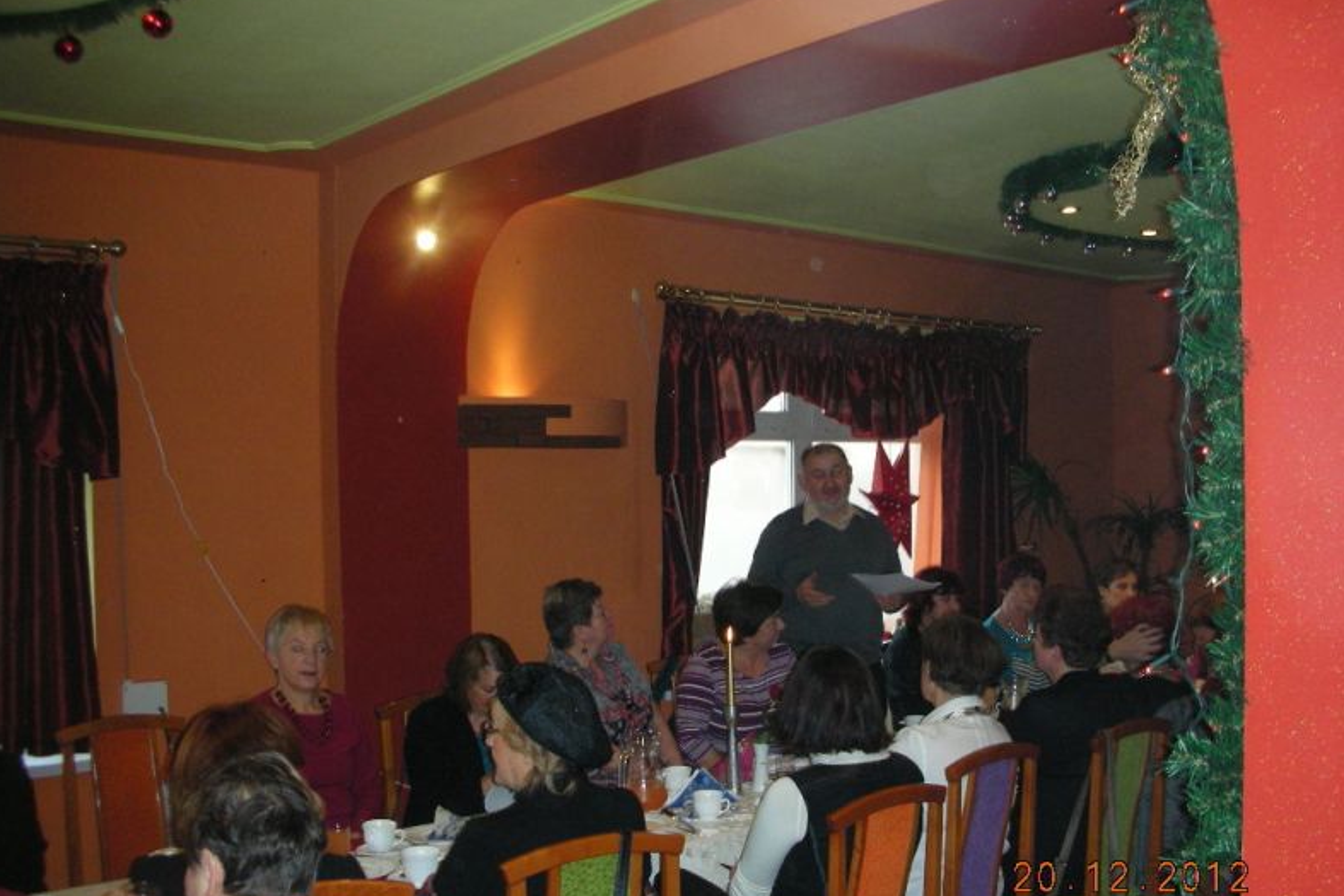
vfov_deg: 35.9
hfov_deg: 51.9
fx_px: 1381
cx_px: 675
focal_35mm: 37
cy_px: 473
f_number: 3
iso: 200
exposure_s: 1/60.1
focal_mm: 5.8
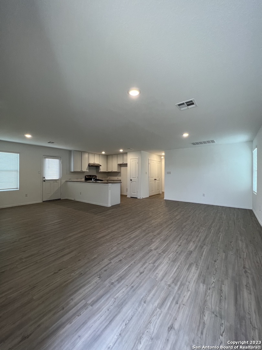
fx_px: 131
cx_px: 131
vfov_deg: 106.2
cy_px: 175
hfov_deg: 89.9
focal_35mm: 13
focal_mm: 1.57
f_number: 1.8
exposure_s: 1/120
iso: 250
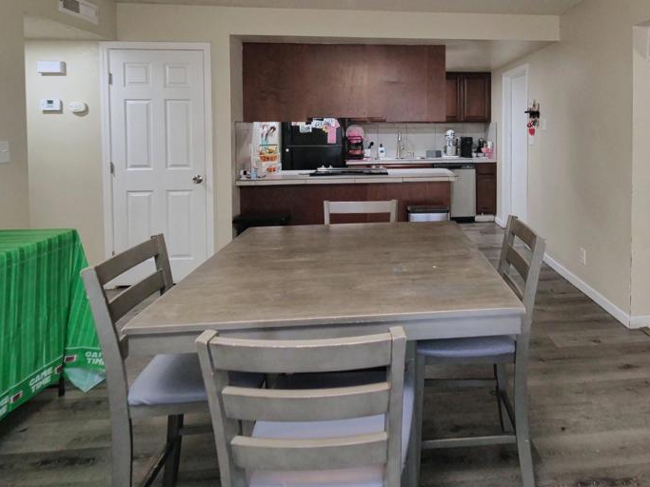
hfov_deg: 76.6
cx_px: 432
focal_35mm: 21
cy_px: 137
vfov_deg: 60.8
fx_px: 394
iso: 800
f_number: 3.5
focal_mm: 7
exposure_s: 1/160
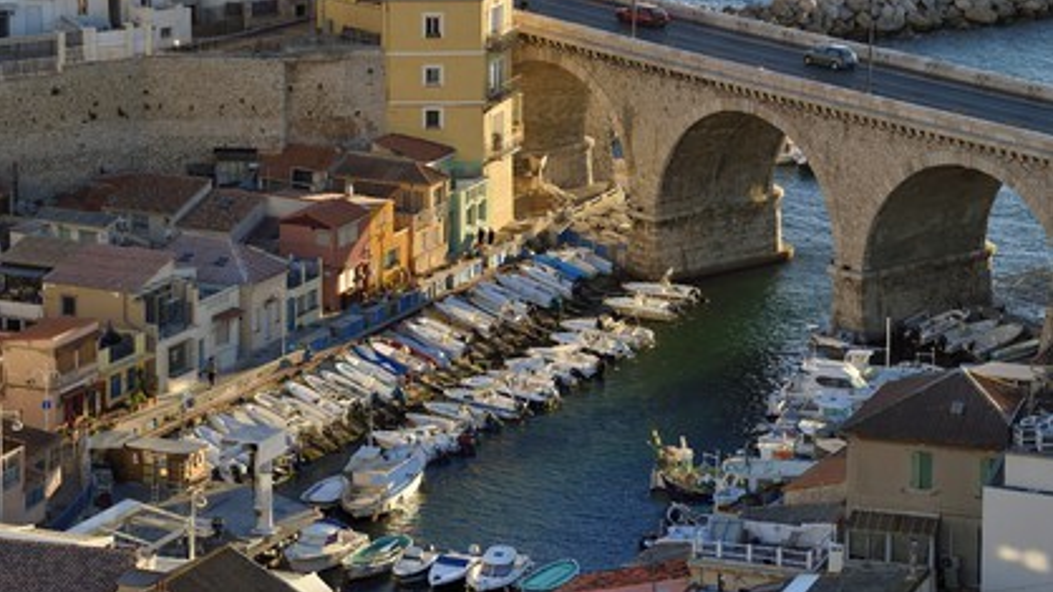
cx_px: 526
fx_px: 4411
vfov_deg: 7.7
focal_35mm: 158
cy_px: 307
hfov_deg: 13.6
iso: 200
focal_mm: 150
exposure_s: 1/400
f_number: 5
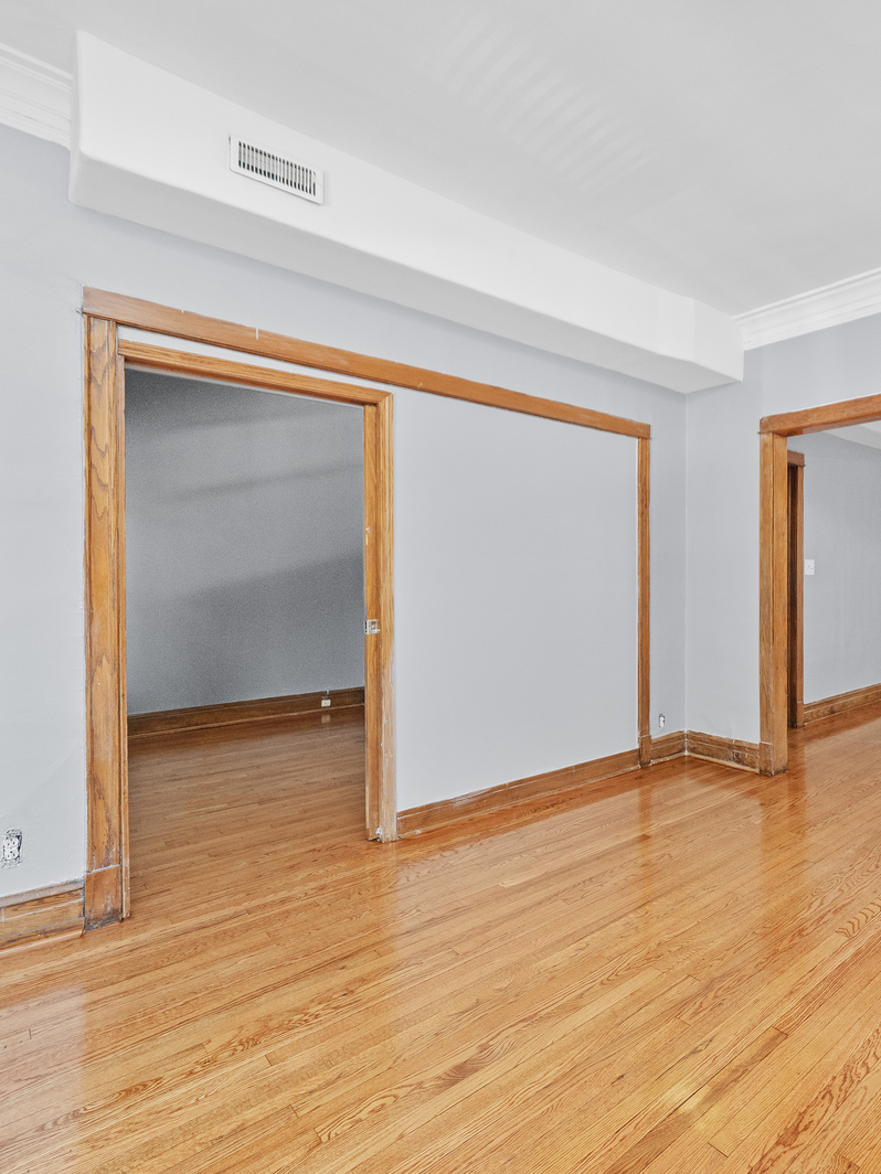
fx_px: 645
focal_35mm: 19
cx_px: 691
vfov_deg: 84.7
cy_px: 584
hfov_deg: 63.4
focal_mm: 13
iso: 800
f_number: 14
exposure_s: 1.3
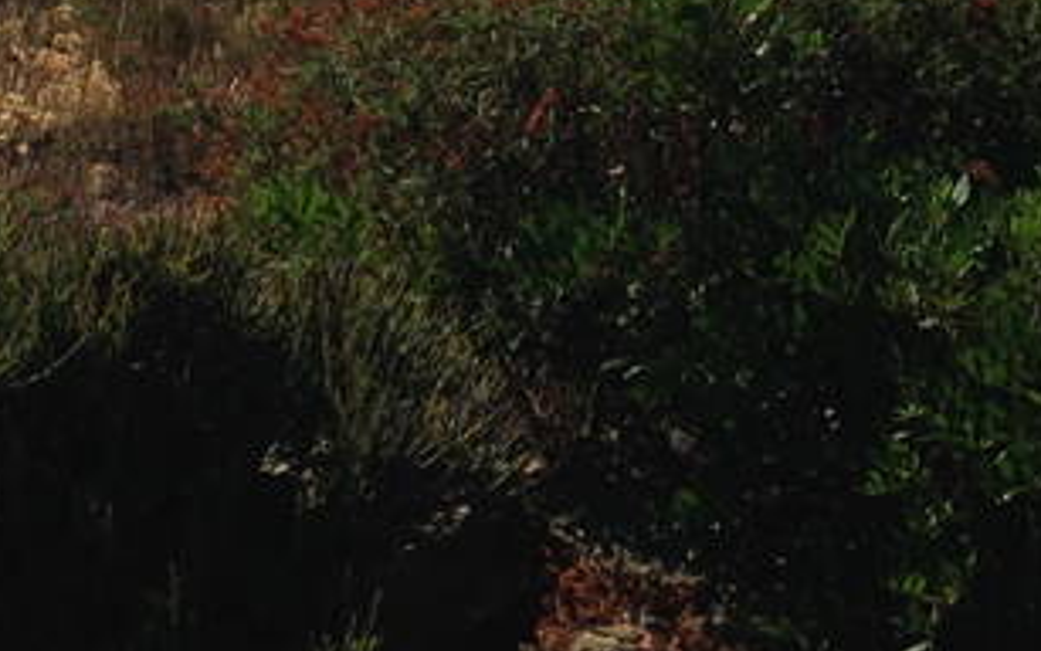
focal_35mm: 146
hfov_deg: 14.2
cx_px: 844
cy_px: -264
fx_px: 4143
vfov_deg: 8.8
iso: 50
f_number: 2.4
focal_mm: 4.12
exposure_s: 1/2008
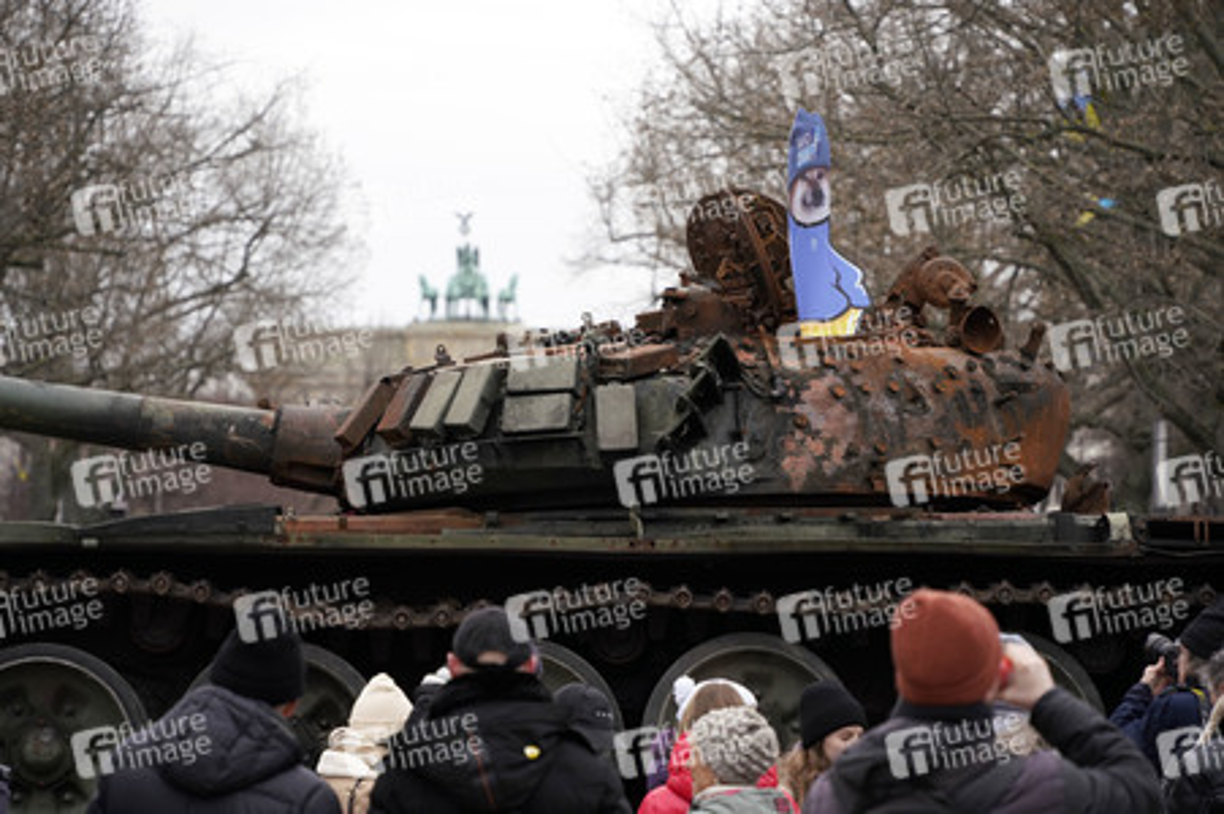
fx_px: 5640
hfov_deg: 12.4
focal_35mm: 166
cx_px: 612
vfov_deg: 8.3
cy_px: 407
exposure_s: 1/500
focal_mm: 166
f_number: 5.6
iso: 640
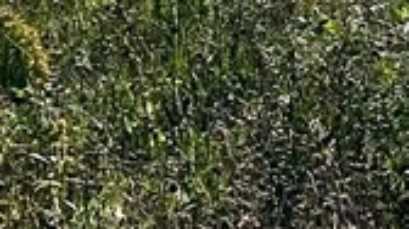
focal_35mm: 319
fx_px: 3455
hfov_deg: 6.7
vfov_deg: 3.6
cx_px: -239
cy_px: -653
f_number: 1.78
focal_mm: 6.86
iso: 64
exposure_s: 1/6623
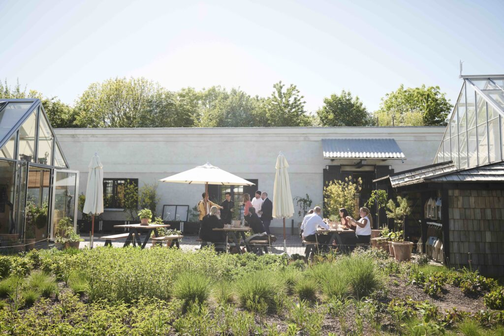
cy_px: 168
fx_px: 434
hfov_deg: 60.3
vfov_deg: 42.3
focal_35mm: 31
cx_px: 252
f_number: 6.3
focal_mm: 31
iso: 400
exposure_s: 1/640
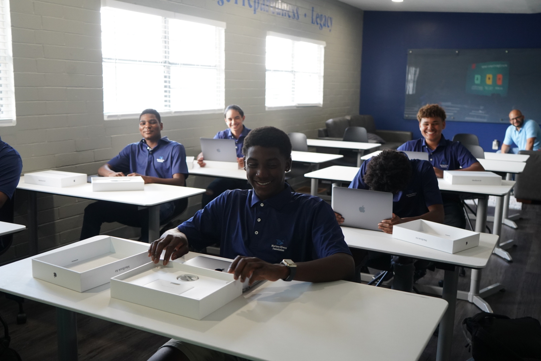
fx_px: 556
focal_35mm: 37
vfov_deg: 36.0
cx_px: 270
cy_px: 180
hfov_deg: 51.9
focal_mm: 37
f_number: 4
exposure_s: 1/125
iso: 2500
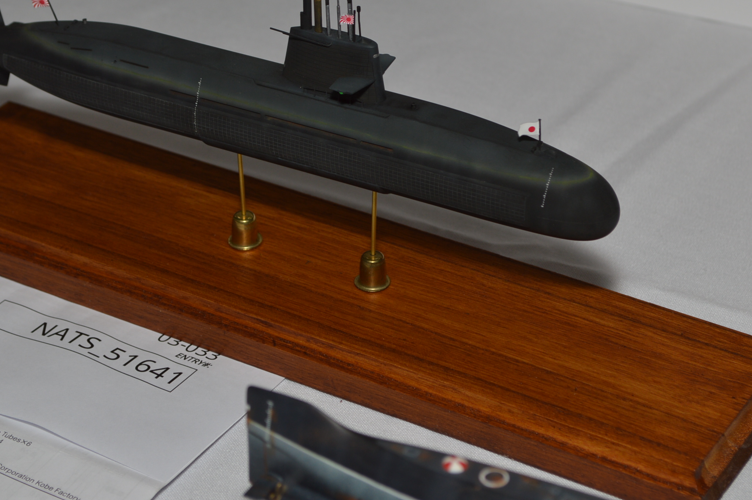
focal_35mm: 106
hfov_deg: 19.3
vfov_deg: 12.9
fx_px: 2212
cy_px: 149
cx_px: 334
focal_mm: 48
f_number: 8
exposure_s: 1/60
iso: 100
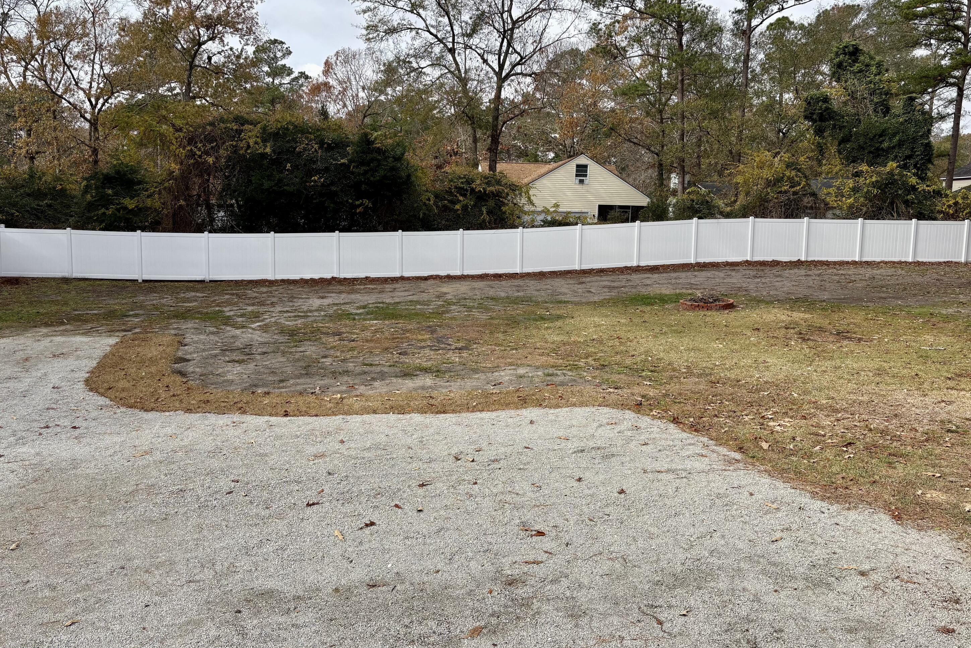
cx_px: 492
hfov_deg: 65.5
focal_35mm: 28
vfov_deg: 46.4
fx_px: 755
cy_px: 313
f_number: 1.6
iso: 50
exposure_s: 1/2639
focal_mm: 5.96
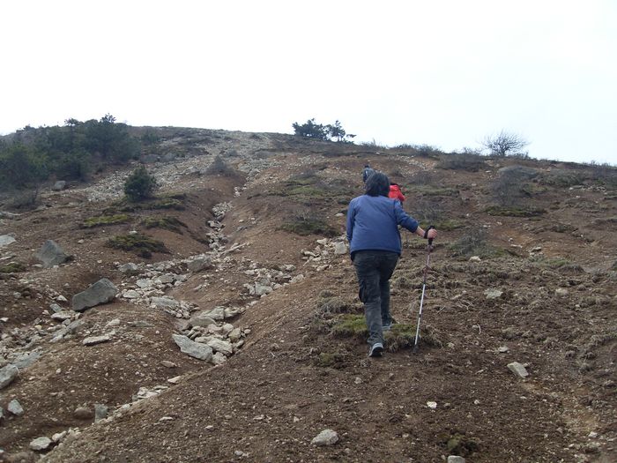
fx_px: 659
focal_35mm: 37
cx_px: 308
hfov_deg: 50.1
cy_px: 232
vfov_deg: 38.7
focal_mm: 6.3
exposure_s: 1/180
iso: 80
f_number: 7
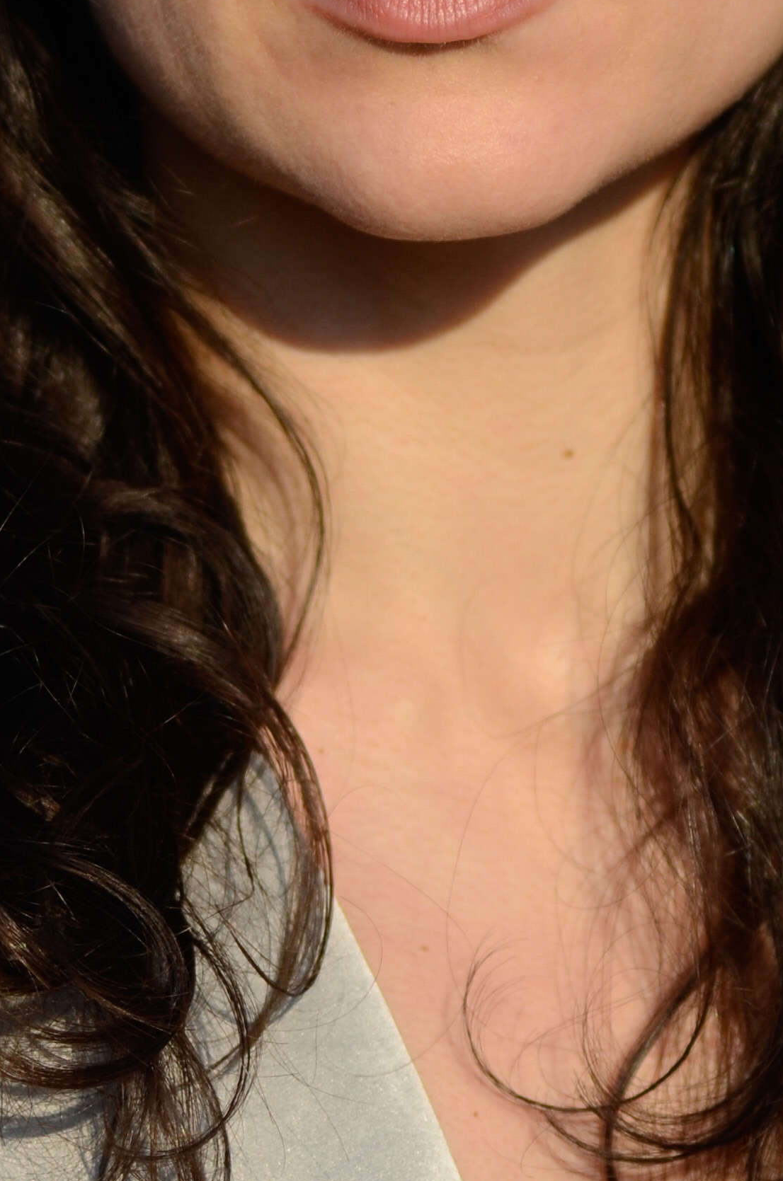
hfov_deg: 4.4
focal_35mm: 310
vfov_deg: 6.7
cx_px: 520
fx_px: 10155
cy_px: 234
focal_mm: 70
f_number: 2.8
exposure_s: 1/2500
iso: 125
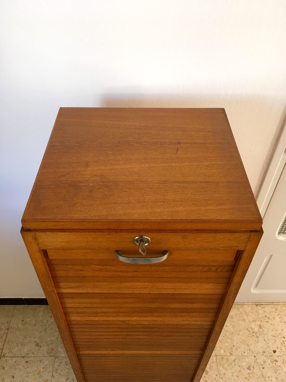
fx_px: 319
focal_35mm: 29
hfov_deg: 48.2
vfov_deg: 61.7
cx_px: 143
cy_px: 191
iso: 50
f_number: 2.2
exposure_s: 1/33
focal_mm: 4.15
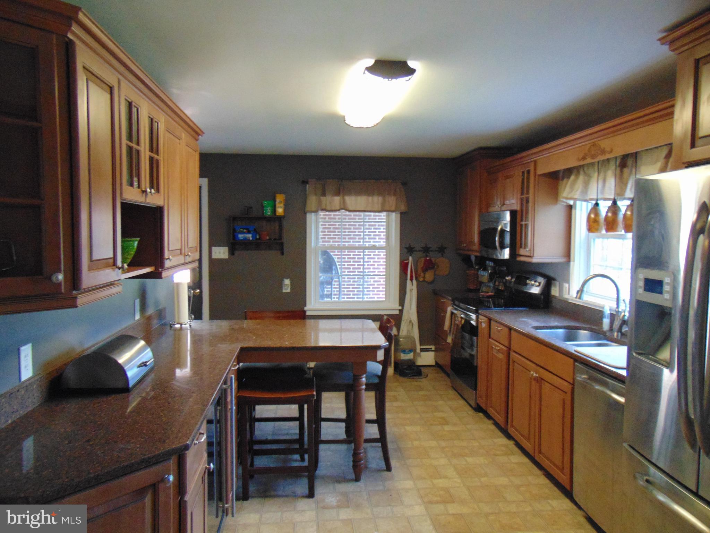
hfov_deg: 69.4
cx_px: 355
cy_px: 266
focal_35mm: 25
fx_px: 513
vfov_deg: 54.9
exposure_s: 1/20
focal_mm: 4.5
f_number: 3
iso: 400
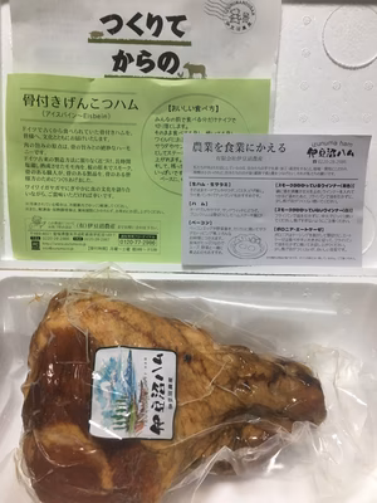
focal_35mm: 29
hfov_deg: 48.2
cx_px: 188
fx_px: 421
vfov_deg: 61.7
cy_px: 252
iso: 100
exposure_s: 1/30
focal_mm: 4.15
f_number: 2.2
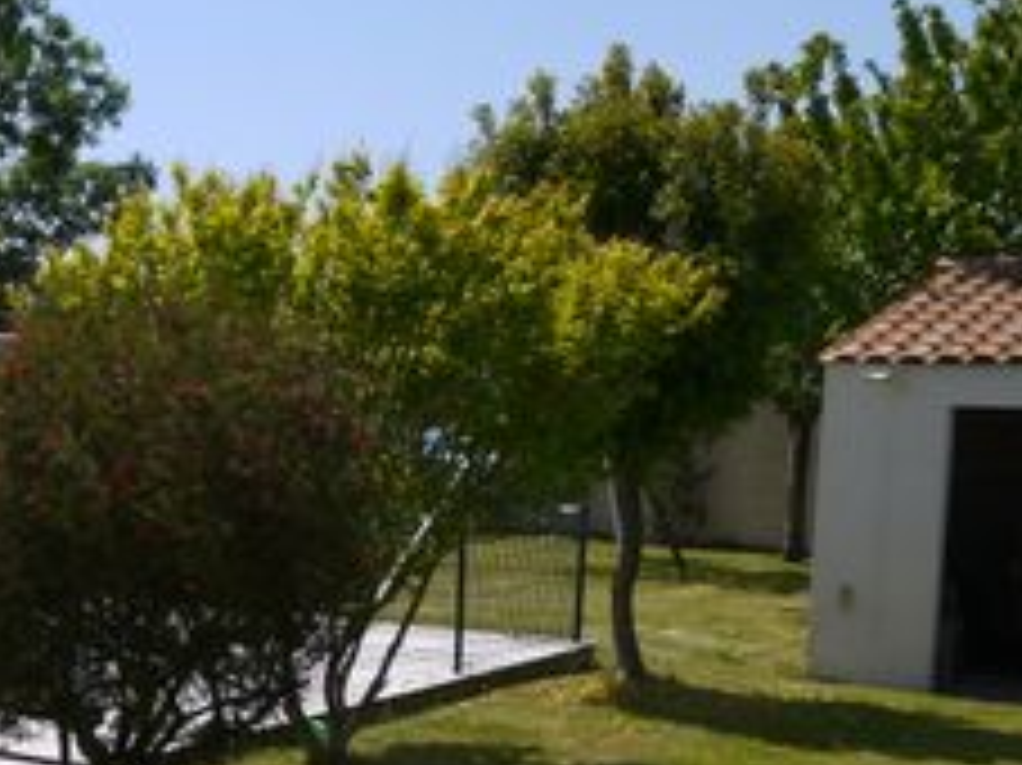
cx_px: -315
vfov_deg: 19.7
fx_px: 2184
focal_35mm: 74
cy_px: 598
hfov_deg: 23.3
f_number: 7.1
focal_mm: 14
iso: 160
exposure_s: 1/500
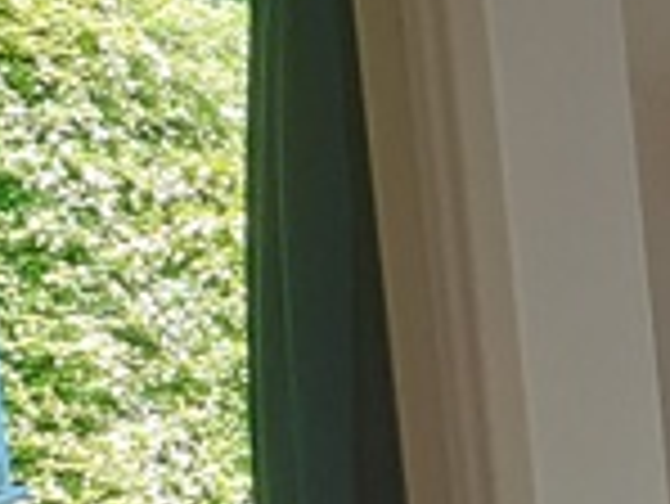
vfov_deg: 8.4
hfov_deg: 9.6
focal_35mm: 174
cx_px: 1808
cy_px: 684
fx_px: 3371
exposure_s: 1/100
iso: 64
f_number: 1.9
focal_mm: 3.6
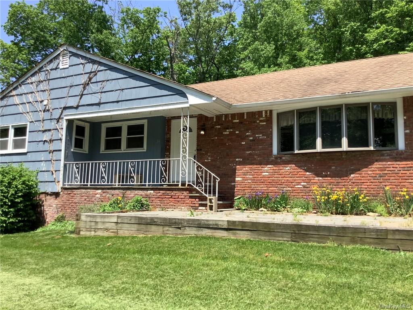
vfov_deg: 45.4
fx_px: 370
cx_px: 206
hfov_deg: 58.4
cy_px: 155
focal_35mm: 31
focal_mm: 3.3
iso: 25
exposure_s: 1/696
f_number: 2.4
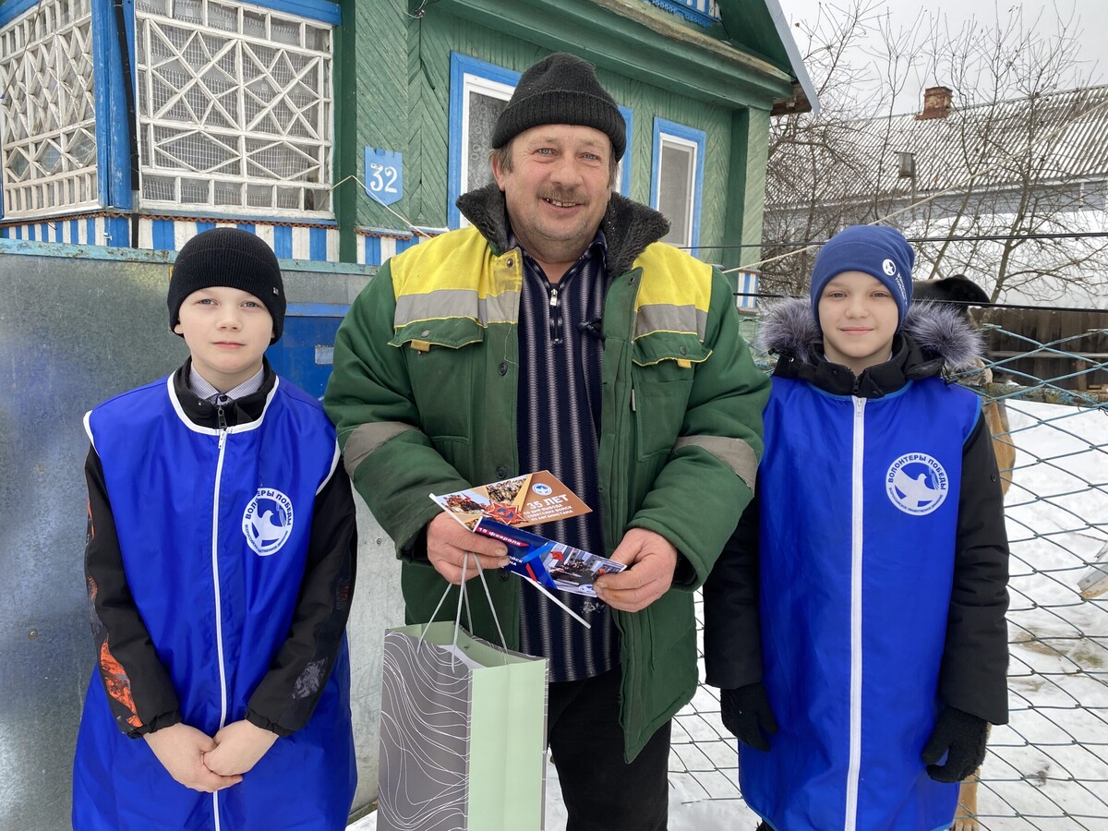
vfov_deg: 53.1
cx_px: 554
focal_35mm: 26
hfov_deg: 67.3
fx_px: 832
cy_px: 416
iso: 32
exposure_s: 1/189
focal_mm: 4.25
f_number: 1.8
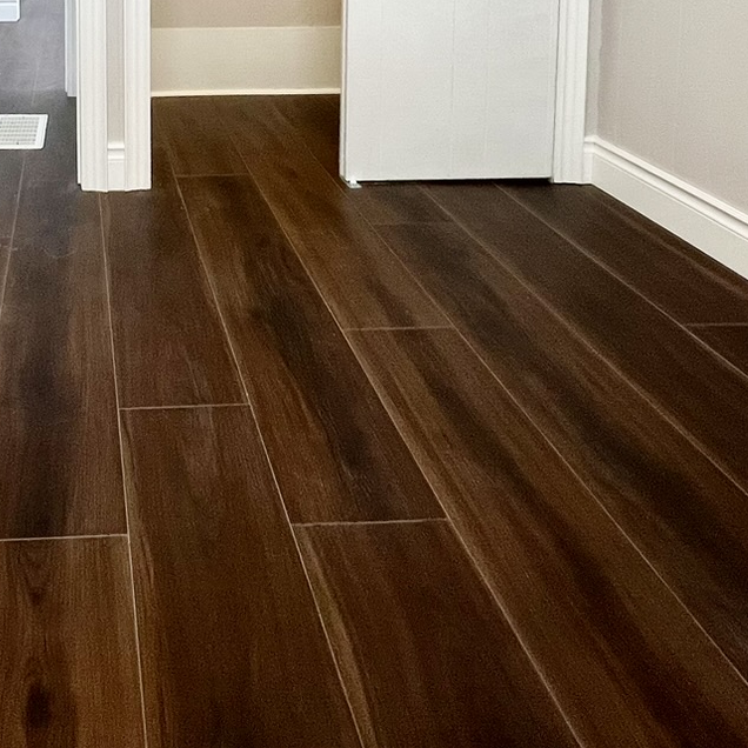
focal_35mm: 37
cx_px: 114
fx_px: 905
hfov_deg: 42.2
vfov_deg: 38.4
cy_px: -45
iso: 200
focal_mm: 1.57
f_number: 1.8
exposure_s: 1/120
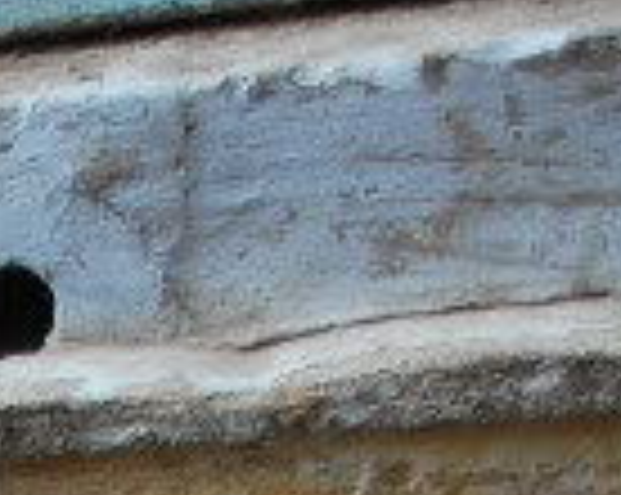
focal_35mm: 230
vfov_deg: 6.1
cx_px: -1456
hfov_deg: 7.2
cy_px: 1532
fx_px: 4221
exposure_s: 1/30
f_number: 4
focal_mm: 22
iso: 320
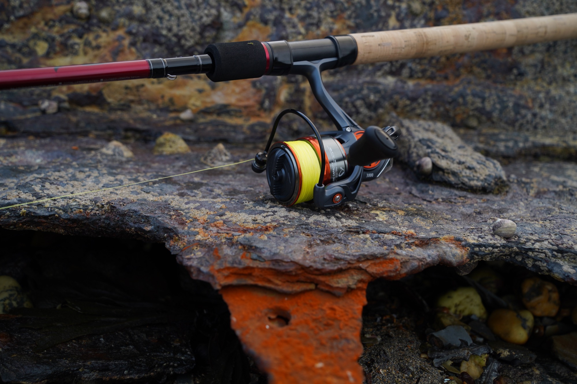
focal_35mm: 39
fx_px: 625
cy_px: 192
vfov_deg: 34.2
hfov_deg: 49.6
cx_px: 288
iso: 200
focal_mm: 39
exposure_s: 1/100
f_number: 5
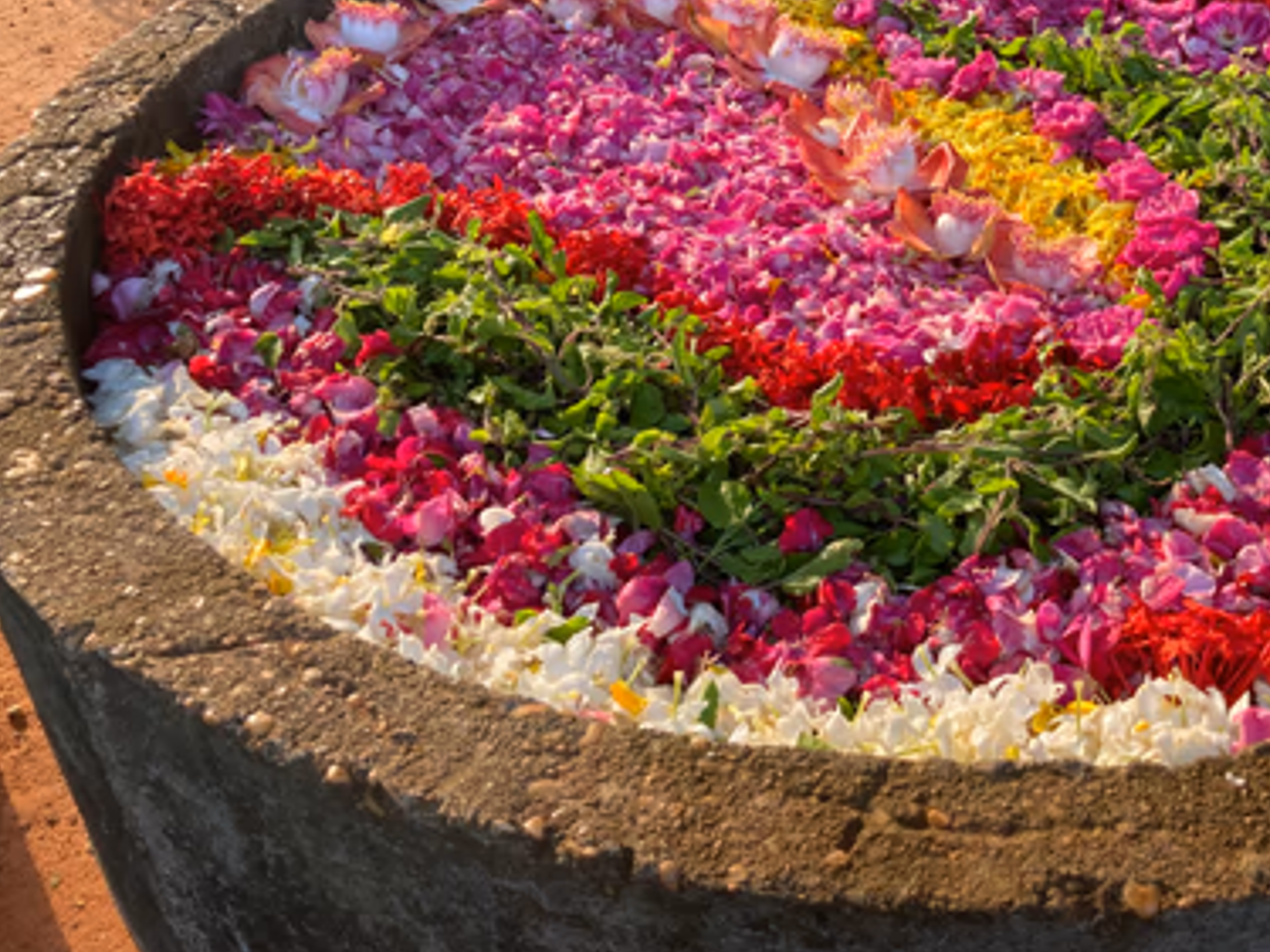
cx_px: 972
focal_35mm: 43
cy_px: 291
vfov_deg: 33.2
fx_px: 1577
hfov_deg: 42.3
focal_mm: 3.99
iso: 40
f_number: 1.8
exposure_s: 1/121
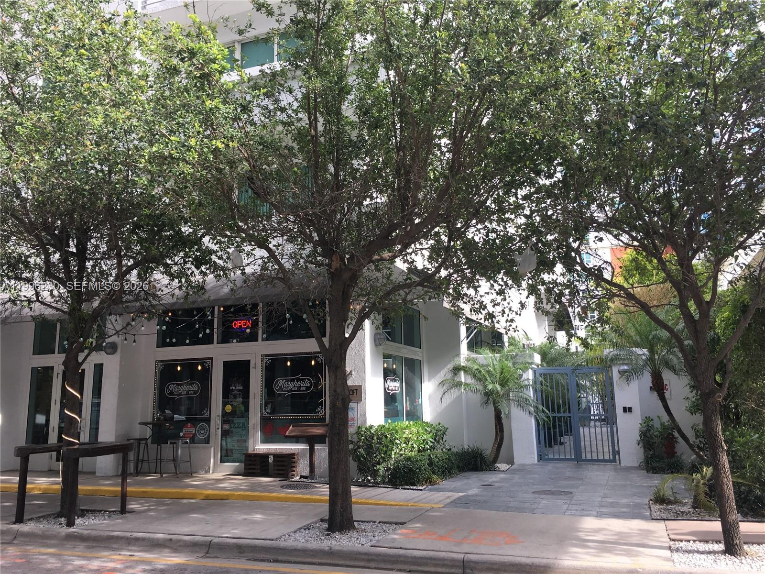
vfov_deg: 48.2
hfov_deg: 61.7
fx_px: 641
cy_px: 287
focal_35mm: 29
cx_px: 382
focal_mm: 4.15
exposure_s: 1/214
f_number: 2.2
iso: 25
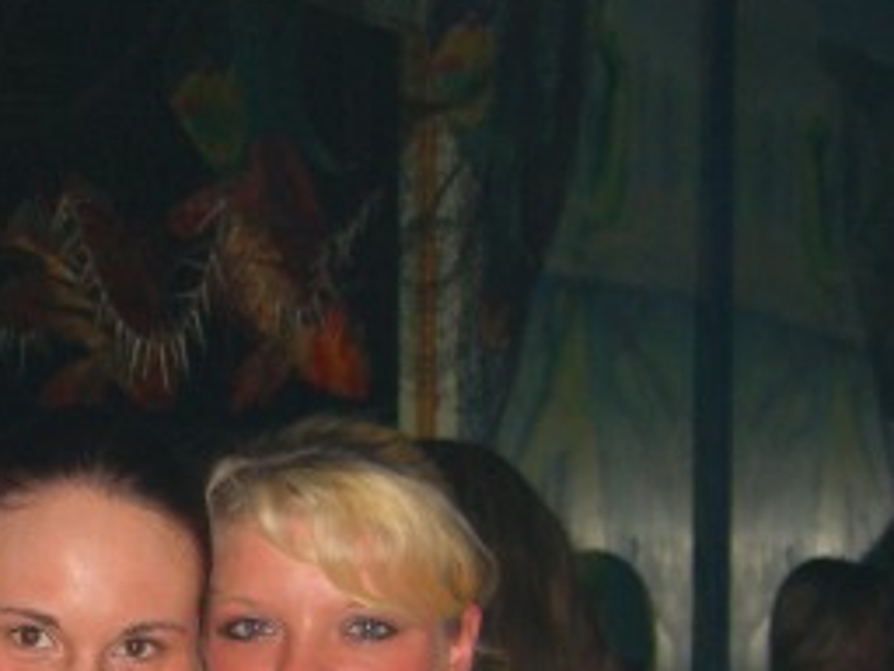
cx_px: 133
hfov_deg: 21.6
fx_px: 2299
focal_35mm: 89
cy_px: 762
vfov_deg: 16.1
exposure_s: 1/60
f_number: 2.8
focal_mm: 7.9
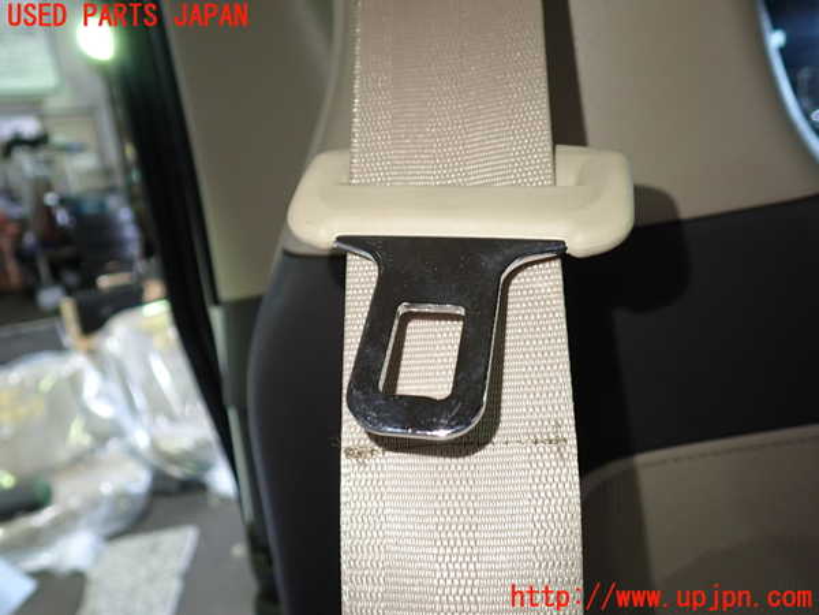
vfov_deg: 49.7
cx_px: 410
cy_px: 308
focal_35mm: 28
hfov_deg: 63.4
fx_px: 662
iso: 200
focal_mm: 5.05
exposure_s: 1/30
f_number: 2.2
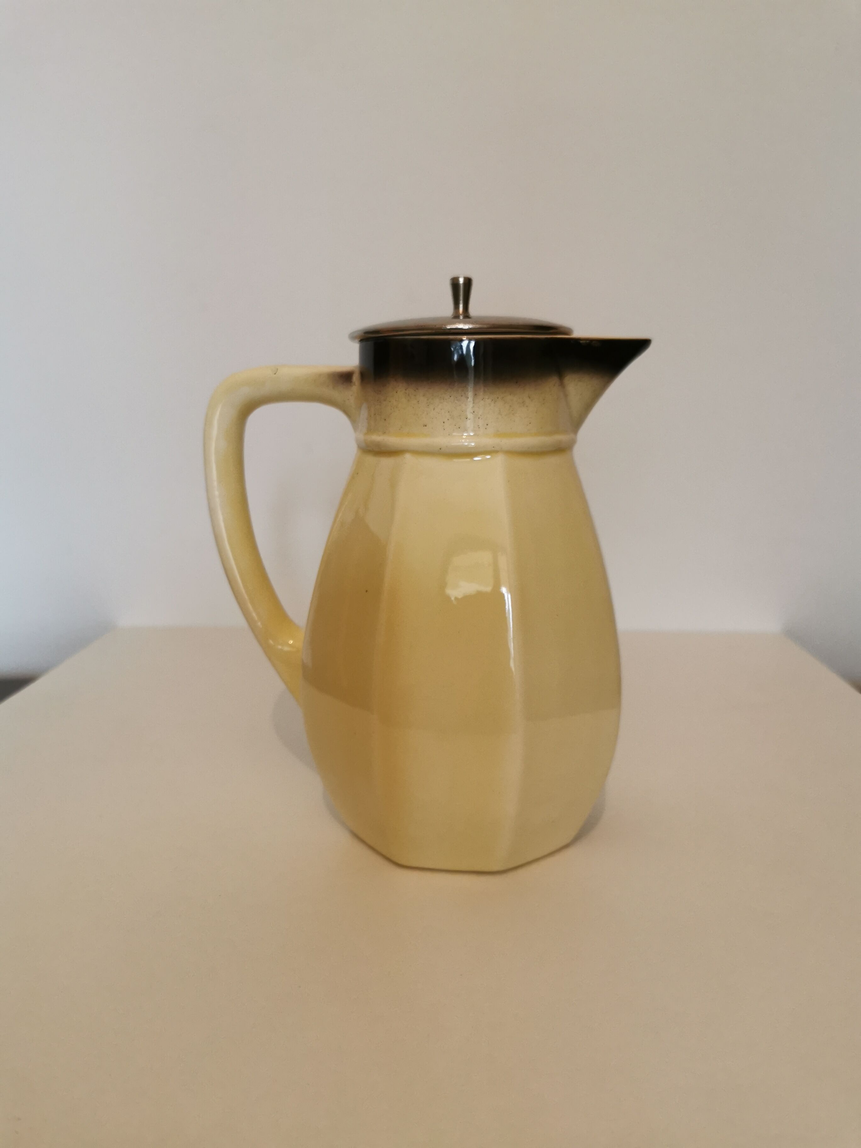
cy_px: 574
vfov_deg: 65.3
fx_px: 895
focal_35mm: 27
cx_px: 430
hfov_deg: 51.4
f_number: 1.6
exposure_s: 1/50
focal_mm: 5.56
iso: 320
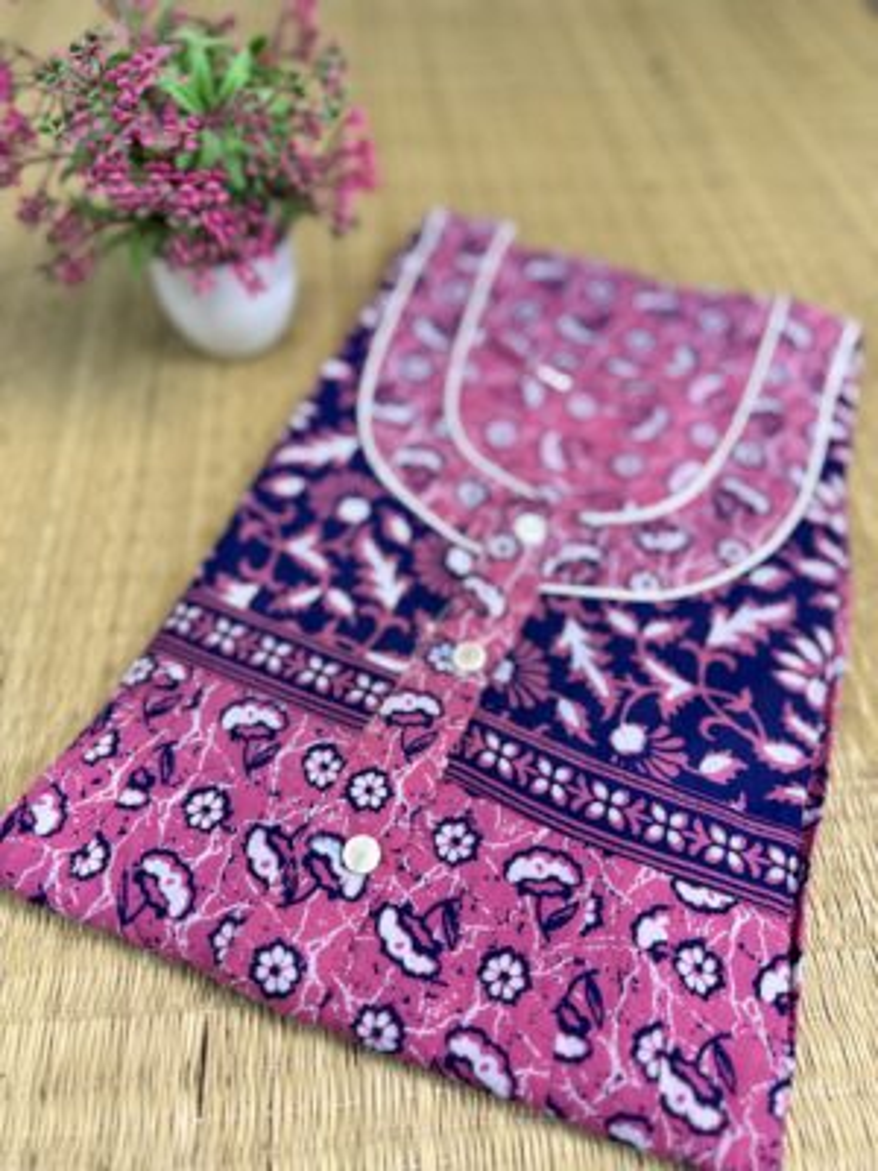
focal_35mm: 24
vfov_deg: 71.6
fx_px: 812
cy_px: 586
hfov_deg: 56.8
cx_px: 439
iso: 400
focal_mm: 6.76
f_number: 1.78
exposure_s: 1/50
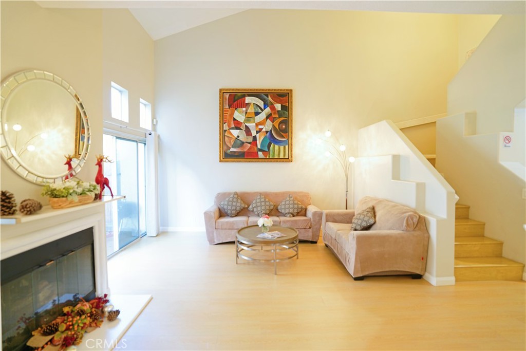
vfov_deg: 73.8
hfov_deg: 96.7
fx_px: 234
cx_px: 263
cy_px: 176
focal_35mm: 16
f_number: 2.8
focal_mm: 16
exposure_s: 1/15
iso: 160
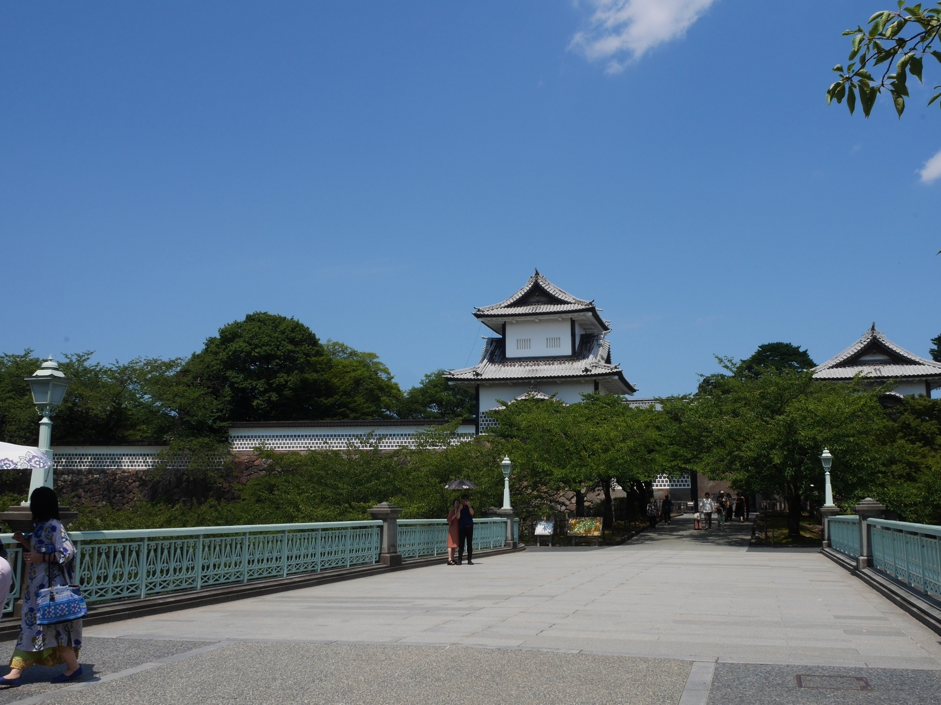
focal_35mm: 35
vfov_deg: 40.7
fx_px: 951
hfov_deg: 52.6
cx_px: 477
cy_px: 350
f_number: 11
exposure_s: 1/400
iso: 200
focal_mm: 17
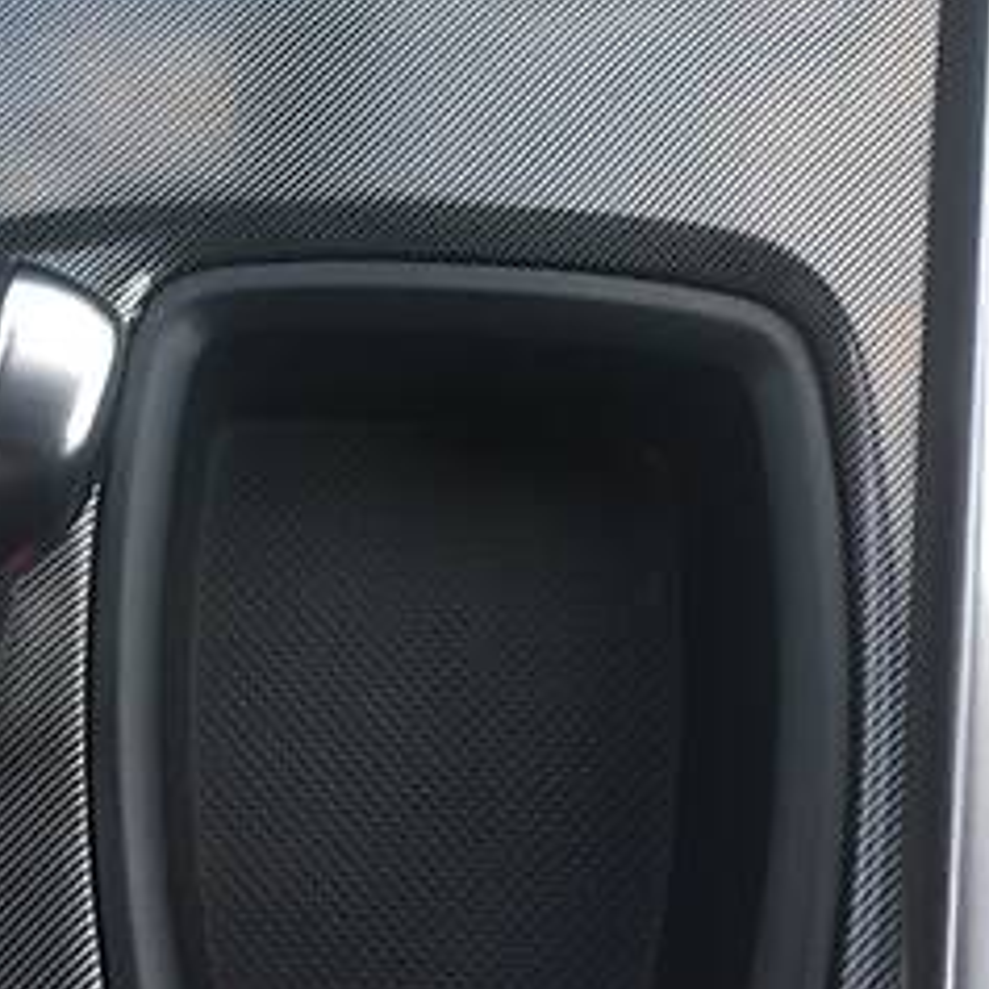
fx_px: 2101
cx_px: 305
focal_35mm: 65
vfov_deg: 25.9
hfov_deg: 26.3
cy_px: 154
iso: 100
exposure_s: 1/17
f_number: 2.2
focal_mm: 4.2
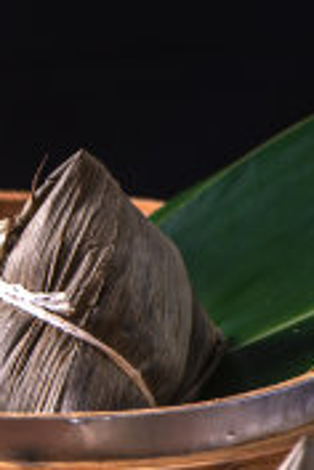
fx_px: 4749
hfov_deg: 3.8
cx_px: -85
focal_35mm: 363
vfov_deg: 5.7
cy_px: 0
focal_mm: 105
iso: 100
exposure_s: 1/125
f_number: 8
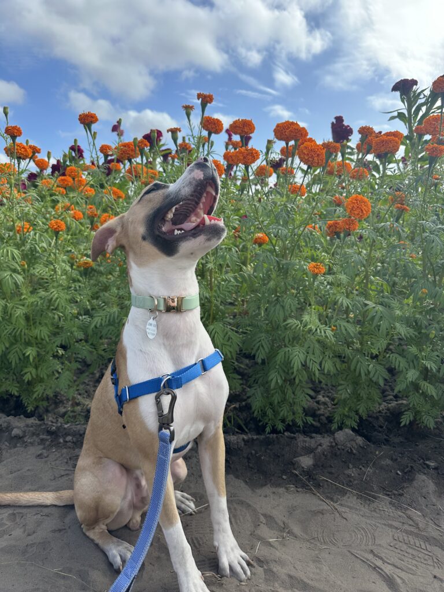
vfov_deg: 71.6
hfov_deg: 56.8
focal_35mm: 24
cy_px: 296
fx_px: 410
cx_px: 222
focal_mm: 6.86
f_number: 1.78
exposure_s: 1/2732
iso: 80
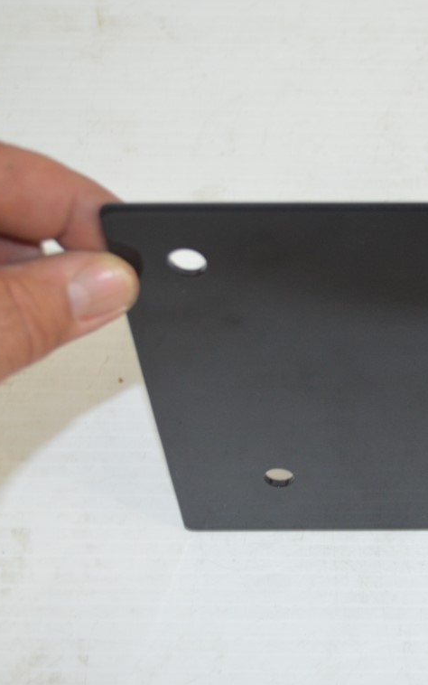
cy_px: 346
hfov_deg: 18.0
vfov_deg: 29.4
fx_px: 1306
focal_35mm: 70
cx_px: 454
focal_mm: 30
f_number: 4.5
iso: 900
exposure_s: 1/60
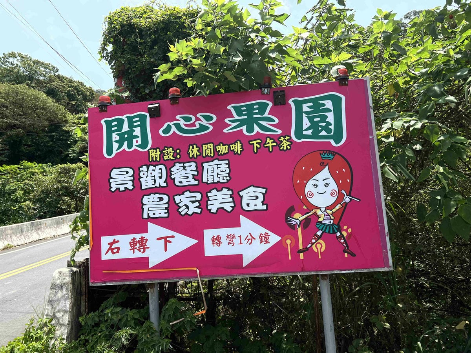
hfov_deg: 67.3
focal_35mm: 26
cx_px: 236
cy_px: 176
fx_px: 354
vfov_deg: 53.1
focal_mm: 5.7
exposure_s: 1/2008
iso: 50
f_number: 1.5
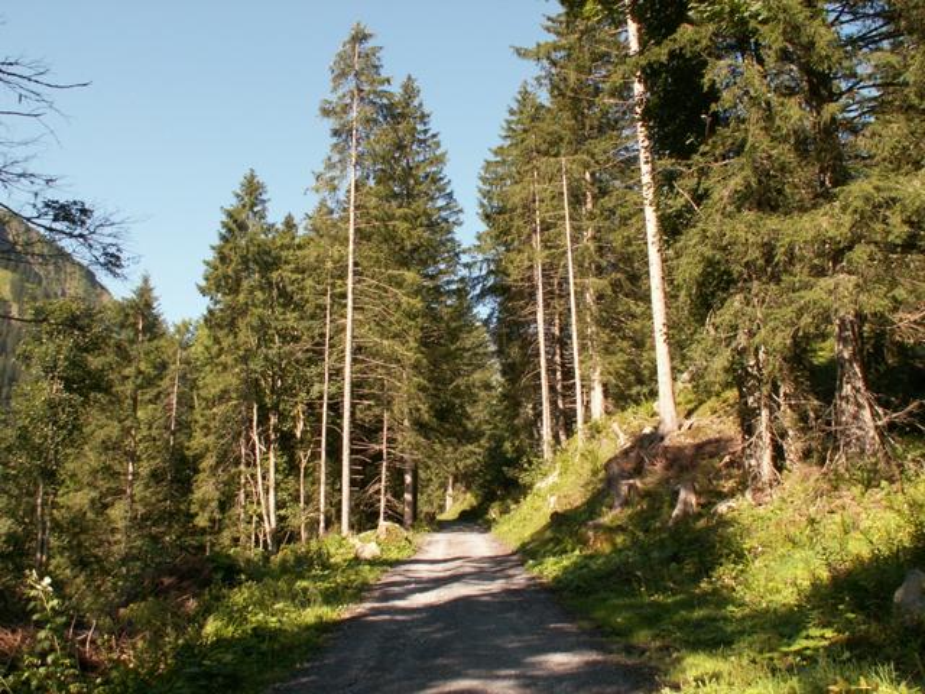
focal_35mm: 35
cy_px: 347
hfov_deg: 52.6
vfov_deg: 40.7
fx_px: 935
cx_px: 462
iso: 50
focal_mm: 5.86
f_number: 5
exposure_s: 1/100
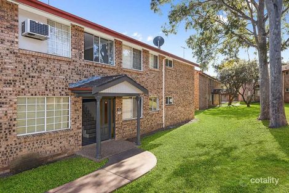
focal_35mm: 22
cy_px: 96
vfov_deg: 57.2
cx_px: 144
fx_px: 177
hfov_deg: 78.6
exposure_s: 1/60
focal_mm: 22
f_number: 8
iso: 200
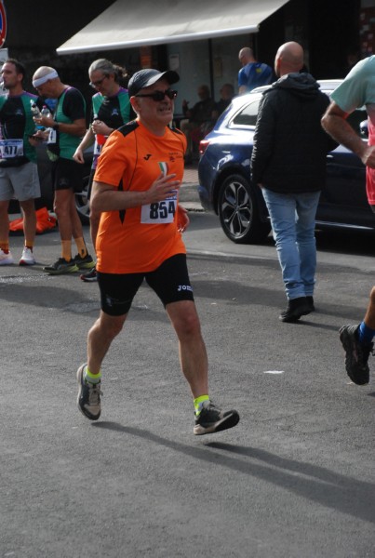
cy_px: 279
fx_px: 1749
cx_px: 188
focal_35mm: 112
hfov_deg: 12.2
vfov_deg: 18.1
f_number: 5.6
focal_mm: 75
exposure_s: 1/1250
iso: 1000
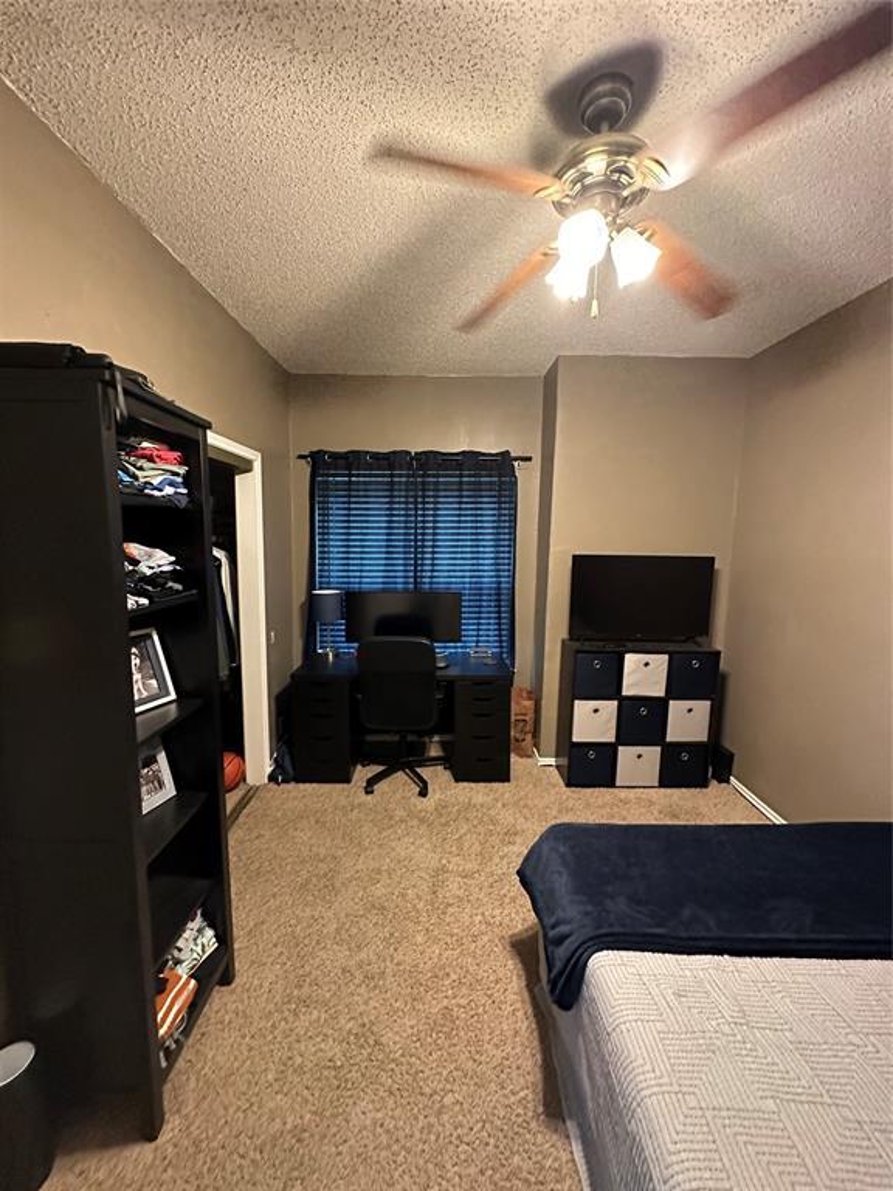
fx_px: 482
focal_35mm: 14
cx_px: 446
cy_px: 596
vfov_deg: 102.1
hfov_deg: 85.7
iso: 1250
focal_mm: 2.22
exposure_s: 1/60
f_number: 2.2
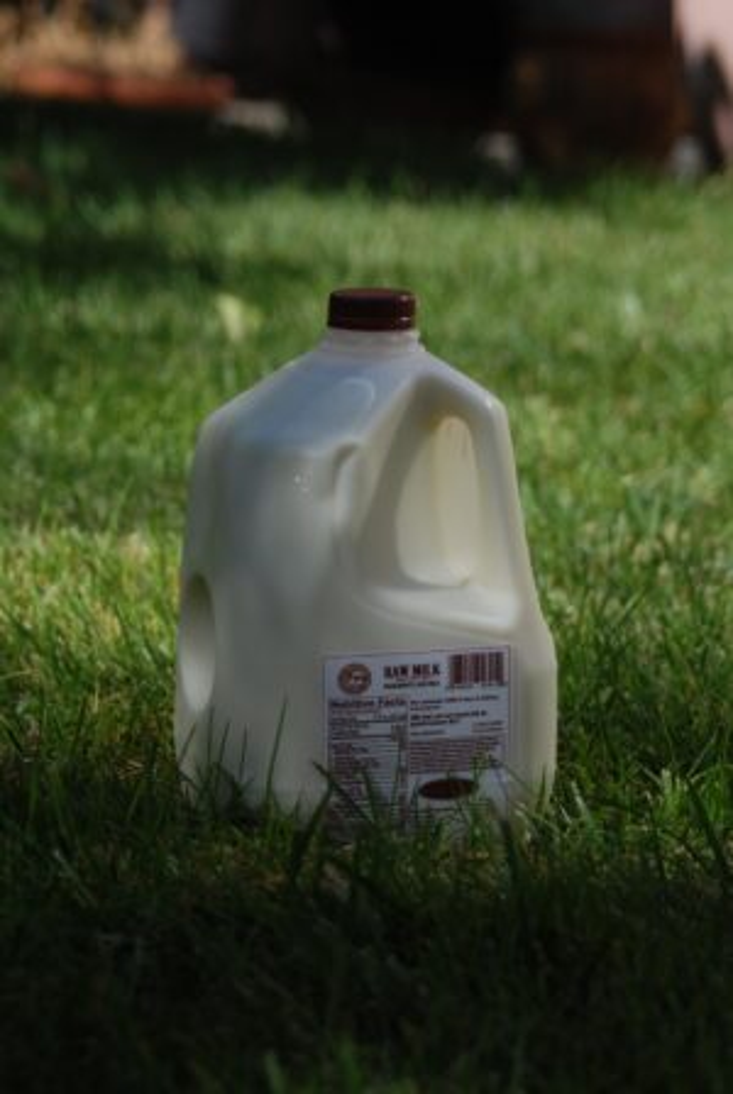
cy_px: 547
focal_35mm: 147
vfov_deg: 13.9
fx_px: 4475
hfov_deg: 9.4
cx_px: 366
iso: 100
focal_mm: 98
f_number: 5.3
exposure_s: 1/500
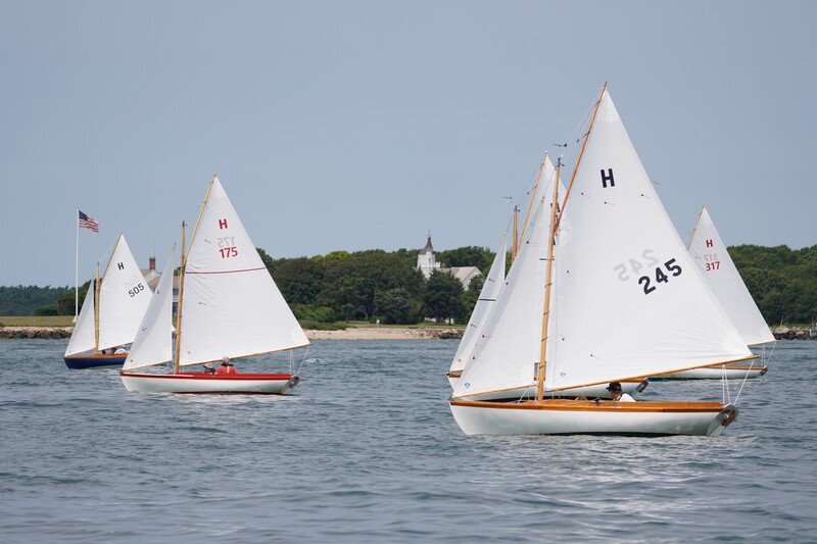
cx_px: 408
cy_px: 272
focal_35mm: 225
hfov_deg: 9.2
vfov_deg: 6.1
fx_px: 5105
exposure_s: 1/1250
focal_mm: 150
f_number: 5
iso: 125
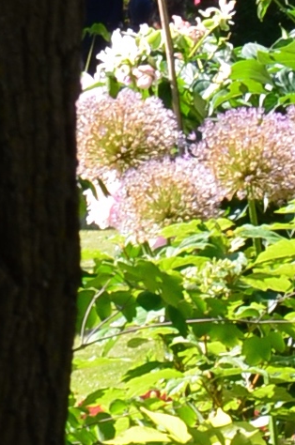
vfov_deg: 5.2
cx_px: 869
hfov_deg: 3.4
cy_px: 516
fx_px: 4913
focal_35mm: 398
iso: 200
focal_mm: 34
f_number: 10
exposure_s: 1/60
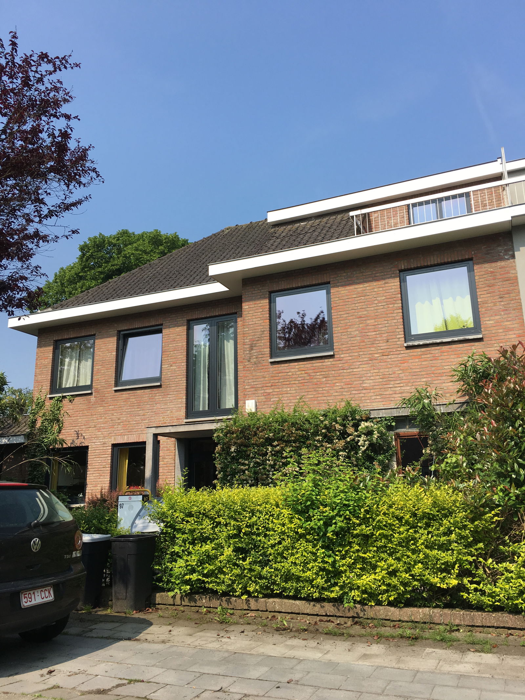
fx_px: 586
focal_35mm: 29
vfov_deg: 61.7
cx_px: 262
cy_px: 350
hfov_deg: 48.2
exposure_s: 1/1148
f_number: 2.2
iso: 25
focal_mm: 4.15
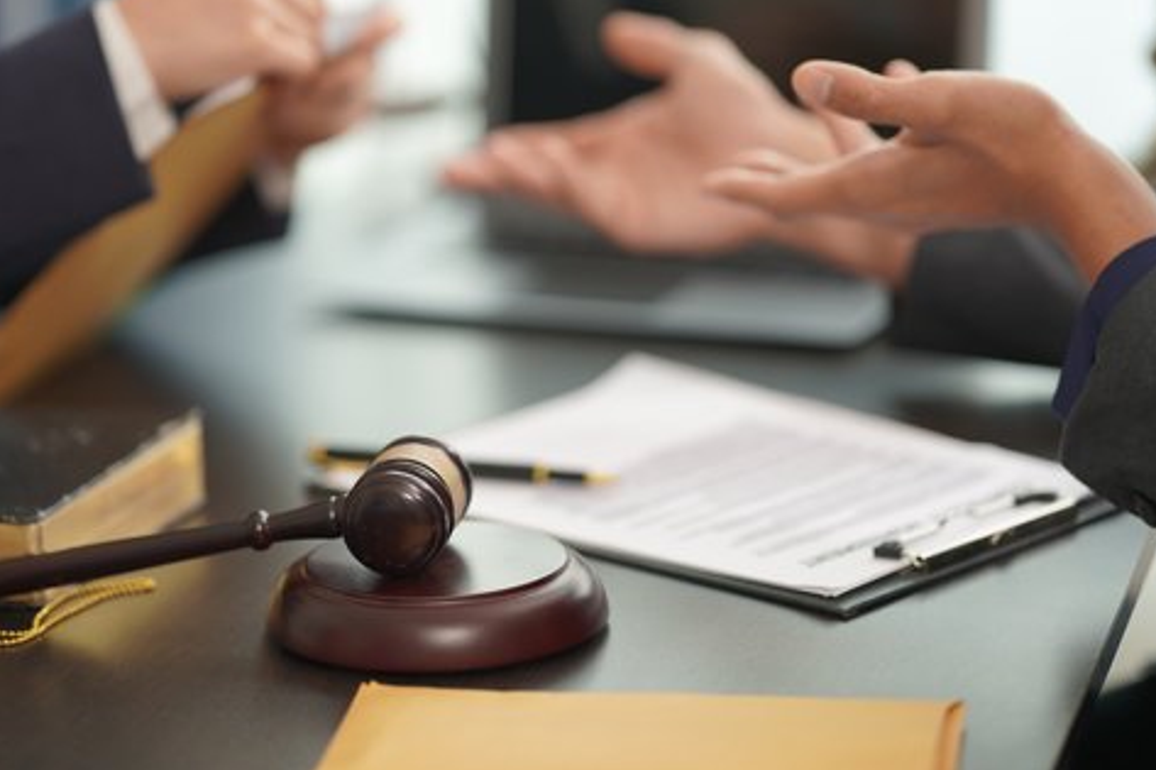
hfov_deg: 18.6
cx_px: 508
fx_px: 3531
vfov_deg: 12.4
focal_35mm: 110
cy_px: 281
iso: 100
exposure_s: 1/160
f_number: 1.4
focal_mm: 85
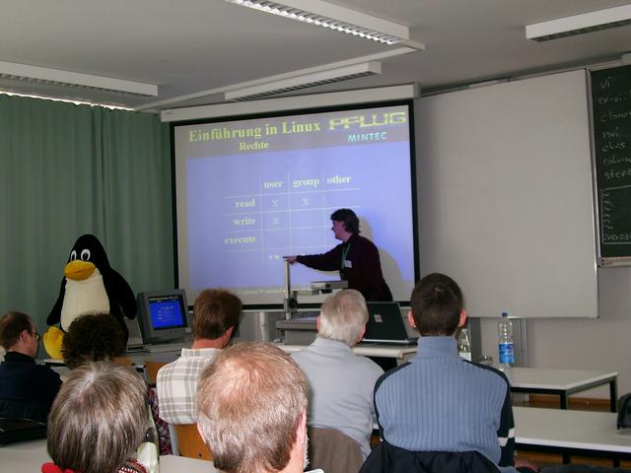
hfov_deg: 38.9
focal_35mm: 49
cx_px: 316
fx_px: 893
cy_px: 236
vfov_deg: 29.7
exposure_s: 1/60
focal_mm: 10.2
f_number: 3
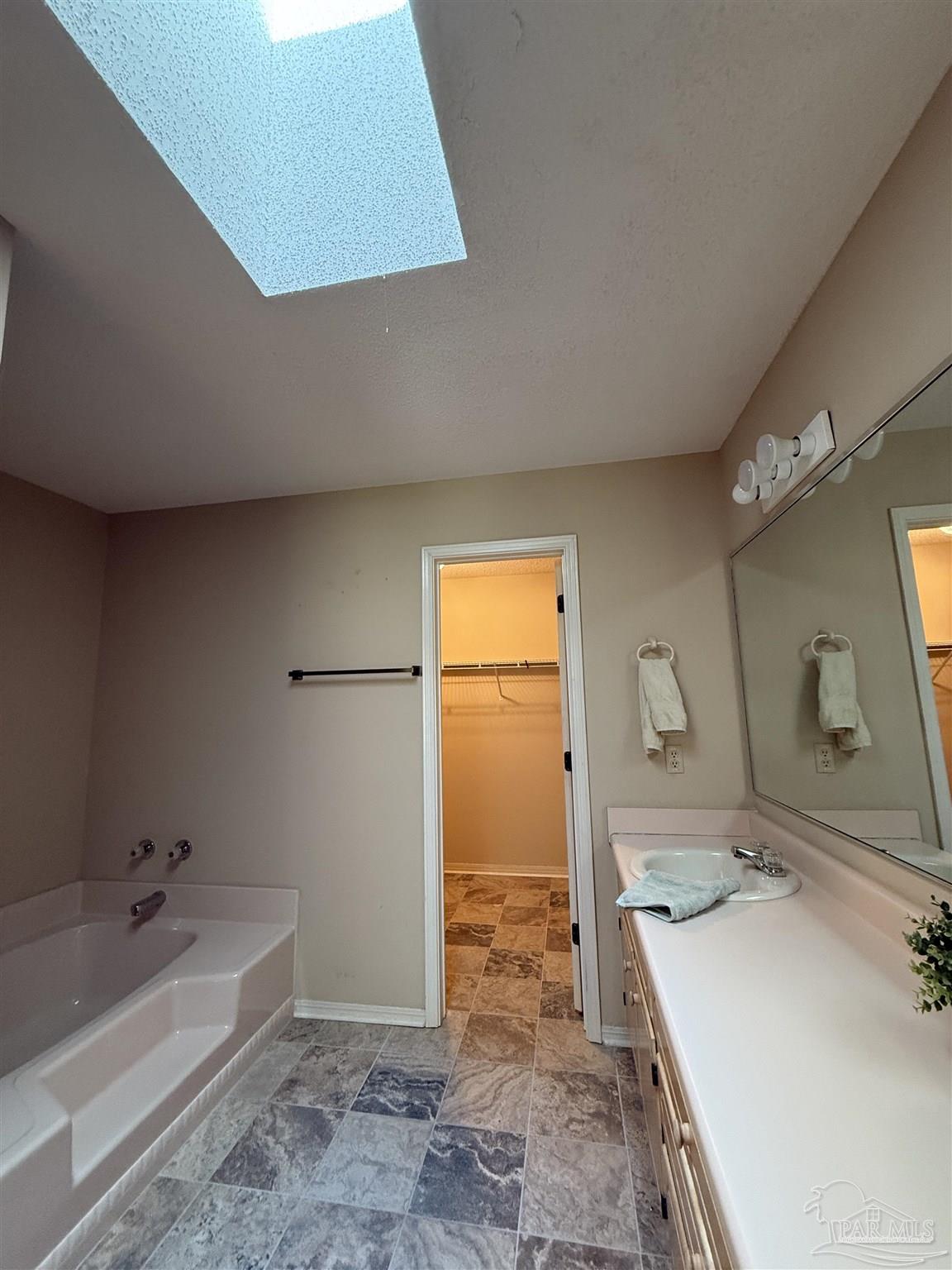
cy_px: 635
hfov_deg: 85.7
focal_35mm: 14
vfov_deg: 102.1
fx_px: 513
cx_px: 476
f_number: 2.2
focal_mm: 2.22
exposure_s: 1/60
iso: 320
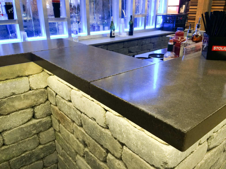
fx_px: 189
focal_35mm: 29
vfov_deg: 48.2
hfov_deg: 61.7
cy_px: 84
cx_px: 113
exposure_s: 1/30
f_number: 2.2
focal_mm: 4.15
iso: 160
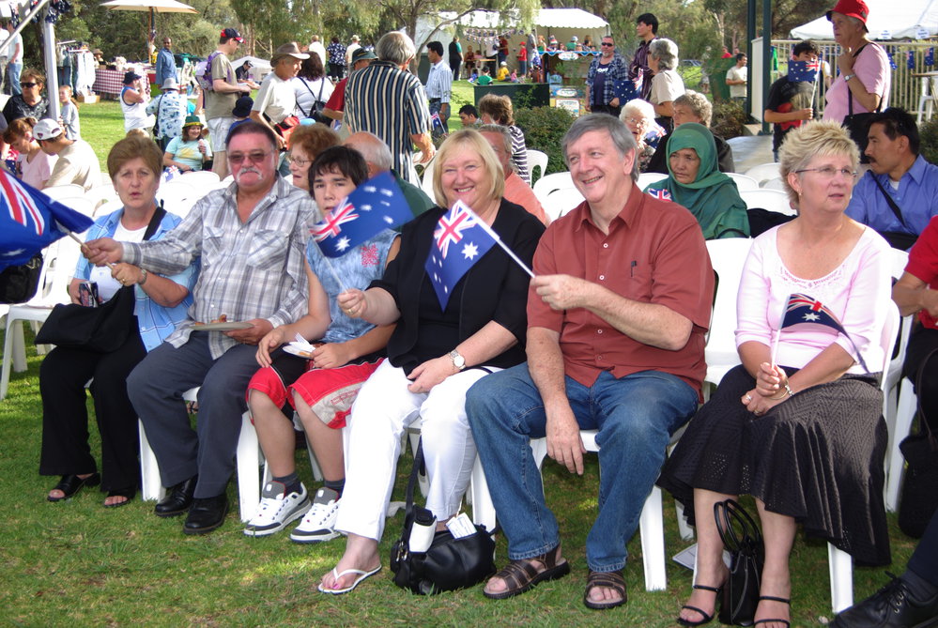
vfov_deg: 25.8
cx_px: 469
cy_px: 314
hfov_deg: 37.8
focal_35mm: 52
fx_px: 1370
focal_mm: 35
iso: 100
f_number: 3.5
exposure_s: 1/90
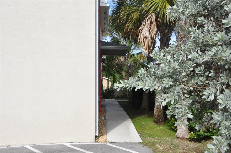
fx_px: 308
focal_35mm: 48
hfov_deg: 41.2
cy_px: 76
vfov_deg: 28.0
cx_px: 116
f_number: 9
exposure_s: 1/320
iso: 200
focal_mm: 32
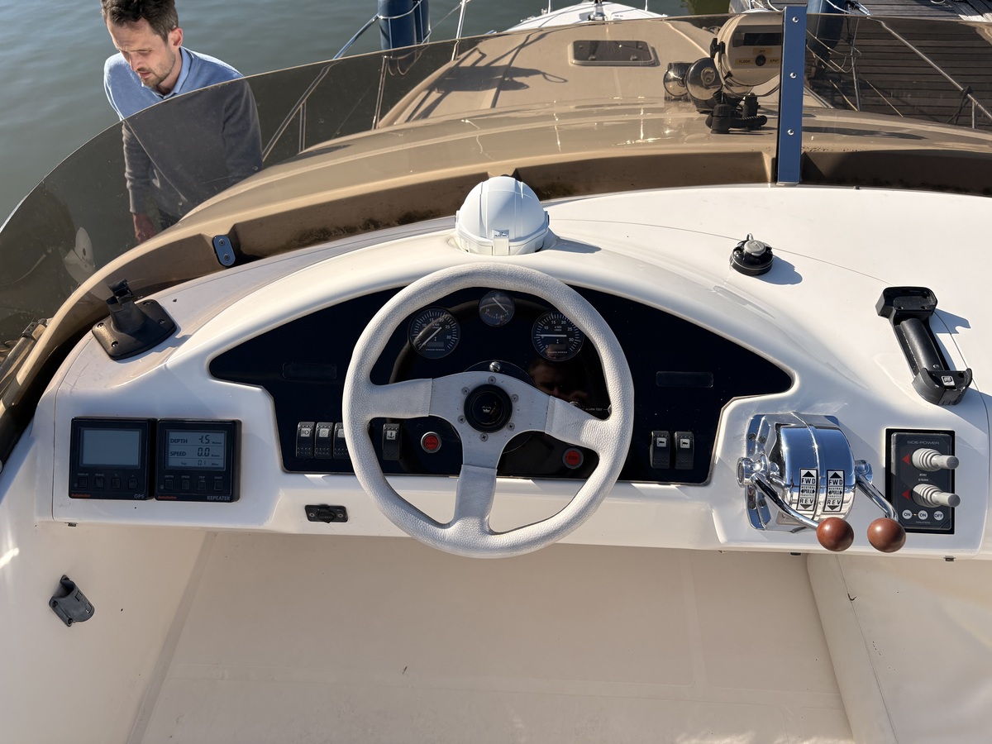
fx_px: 745
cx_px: 496
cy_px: 372
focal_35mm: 26
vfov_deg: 53.1
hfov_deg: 67.3
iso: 50
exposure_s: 1/4608
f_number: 1.6
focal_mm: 5.96
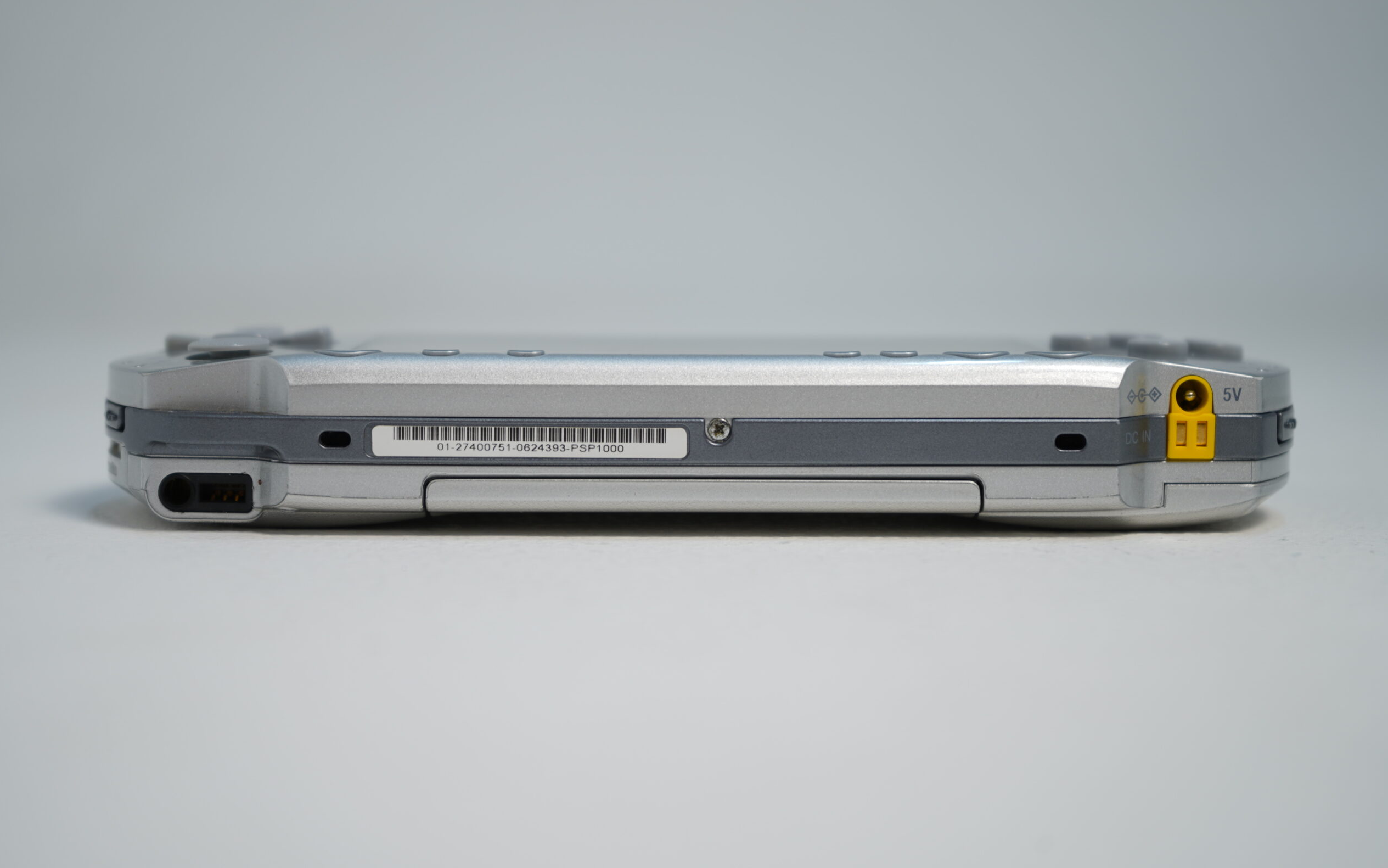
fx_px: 2459
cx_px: 690
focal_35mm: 65
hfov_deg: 31.5
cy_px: 410
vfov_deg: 20.0
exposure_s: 1/10
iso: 64
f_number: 5.6
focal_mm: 63
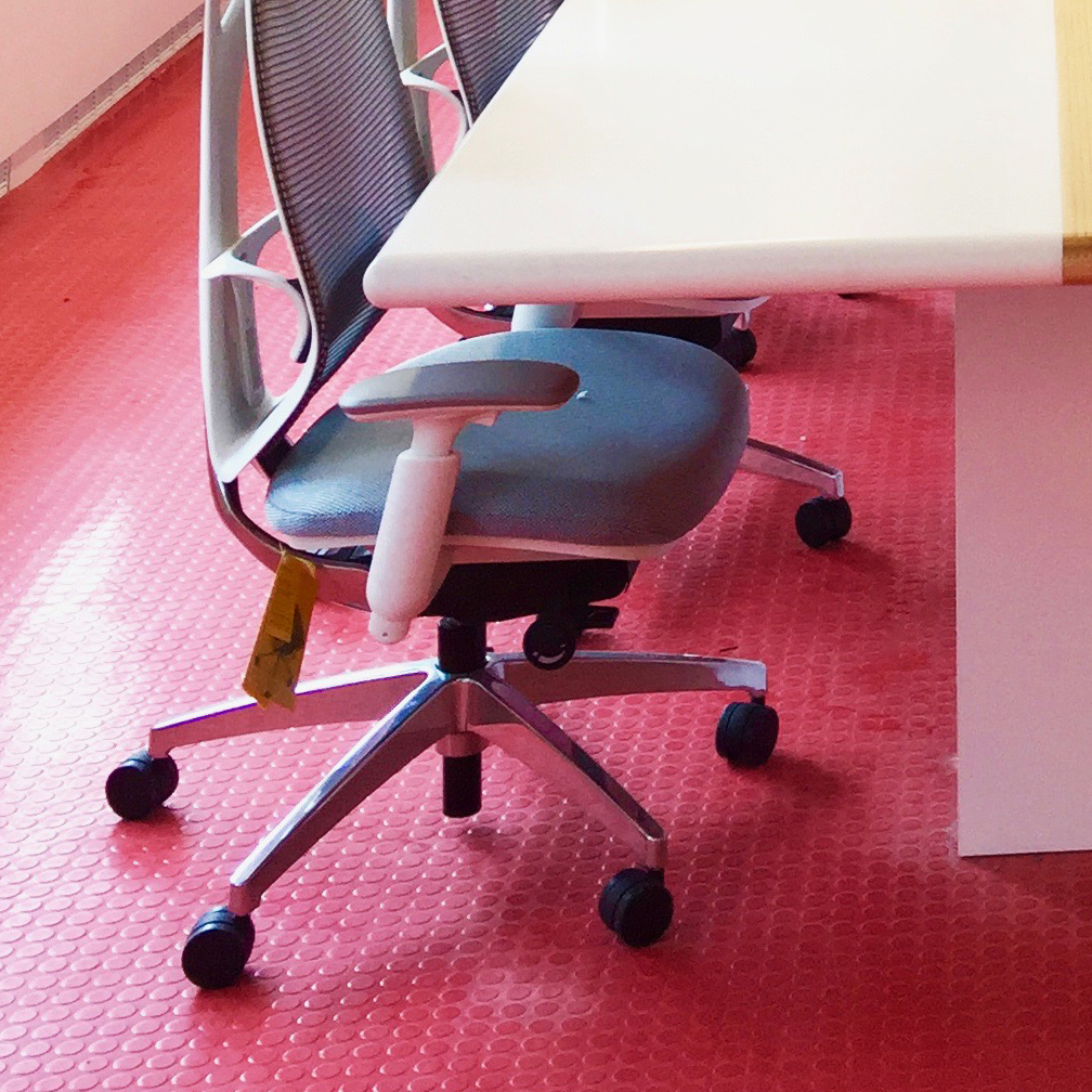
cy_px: -526
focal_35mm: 83
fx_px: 2962
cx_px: 1297
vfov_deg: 18.6
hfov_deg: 19.7
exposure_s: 1/120
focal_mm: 4.15
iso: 50
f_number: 2.2
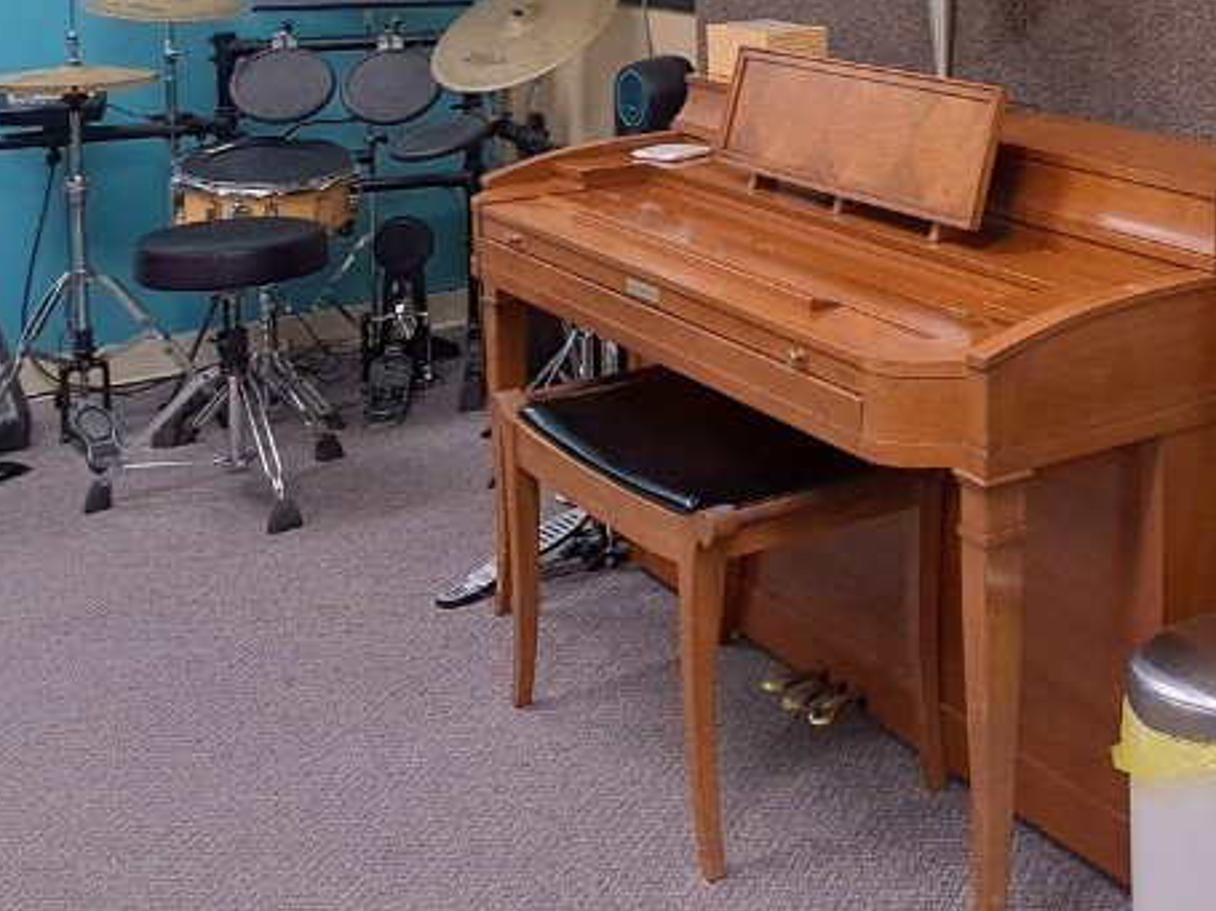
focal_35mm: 54
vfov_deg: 25.3
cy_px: -67
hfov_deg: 33.2
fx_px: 1896
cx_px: 1155
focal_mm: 5.23
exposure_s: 1/60
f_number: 1.8
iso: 200
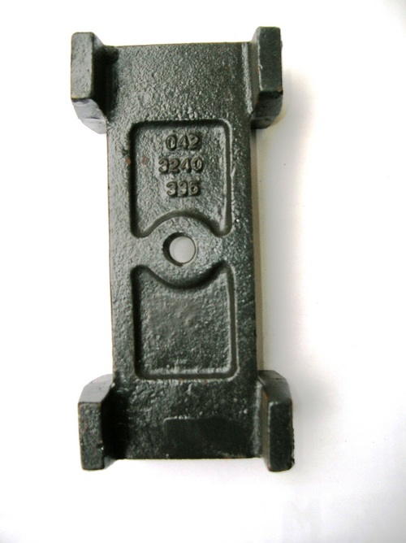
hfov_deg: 41.7
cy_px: 272
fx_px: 532
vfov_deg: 54.0
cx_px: 203
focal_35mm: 34
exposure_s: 1/76.6
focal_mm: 5.7
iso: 50
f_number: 2.9
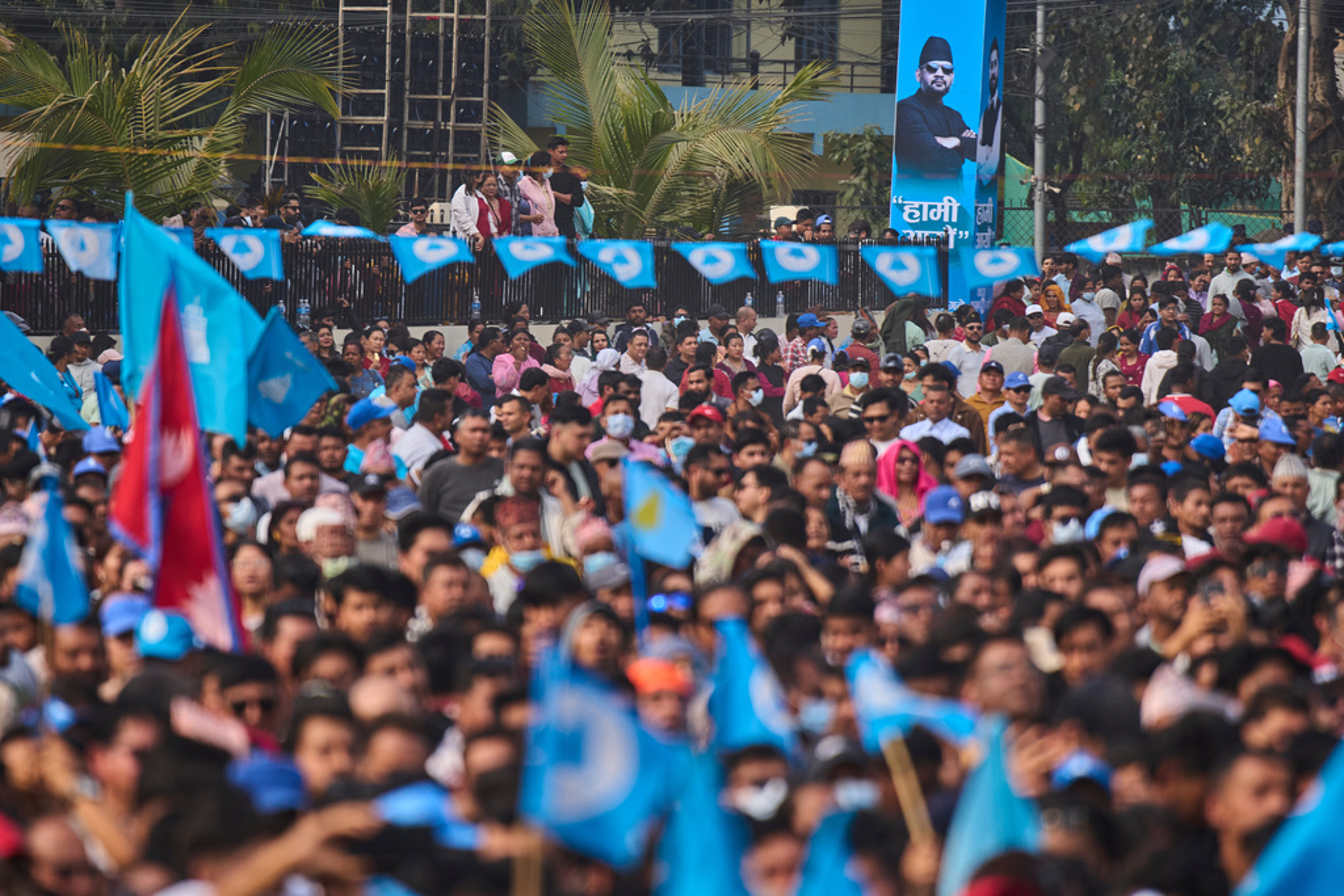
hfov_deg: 6.9
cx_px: 672
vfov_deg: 4.6
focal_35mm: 300
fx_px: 11201
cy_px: 448
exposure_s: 1/4000
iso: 400
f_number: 2.8
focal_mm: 200
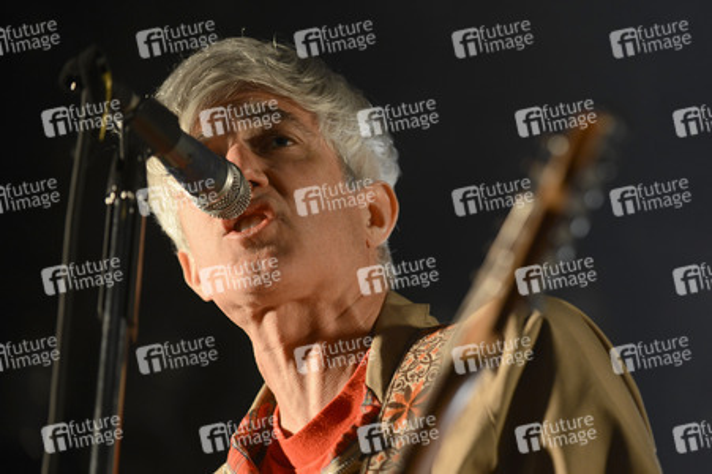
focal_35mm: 95
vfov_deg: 14.4
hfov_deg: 21.5
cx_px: 356
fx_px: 1877
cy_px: 237
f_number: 2.8
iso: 1000
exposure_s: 1/200
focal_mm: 95
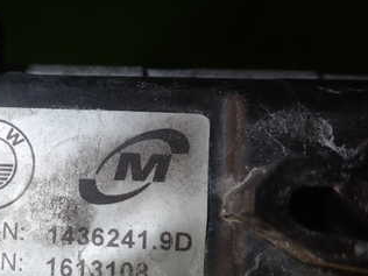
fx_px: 606
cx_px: 36
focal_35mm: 57
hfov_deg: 32.1
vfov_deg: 25.3
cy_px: 213
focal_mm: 5.4
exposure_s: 1/30
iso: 200
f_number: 6.3
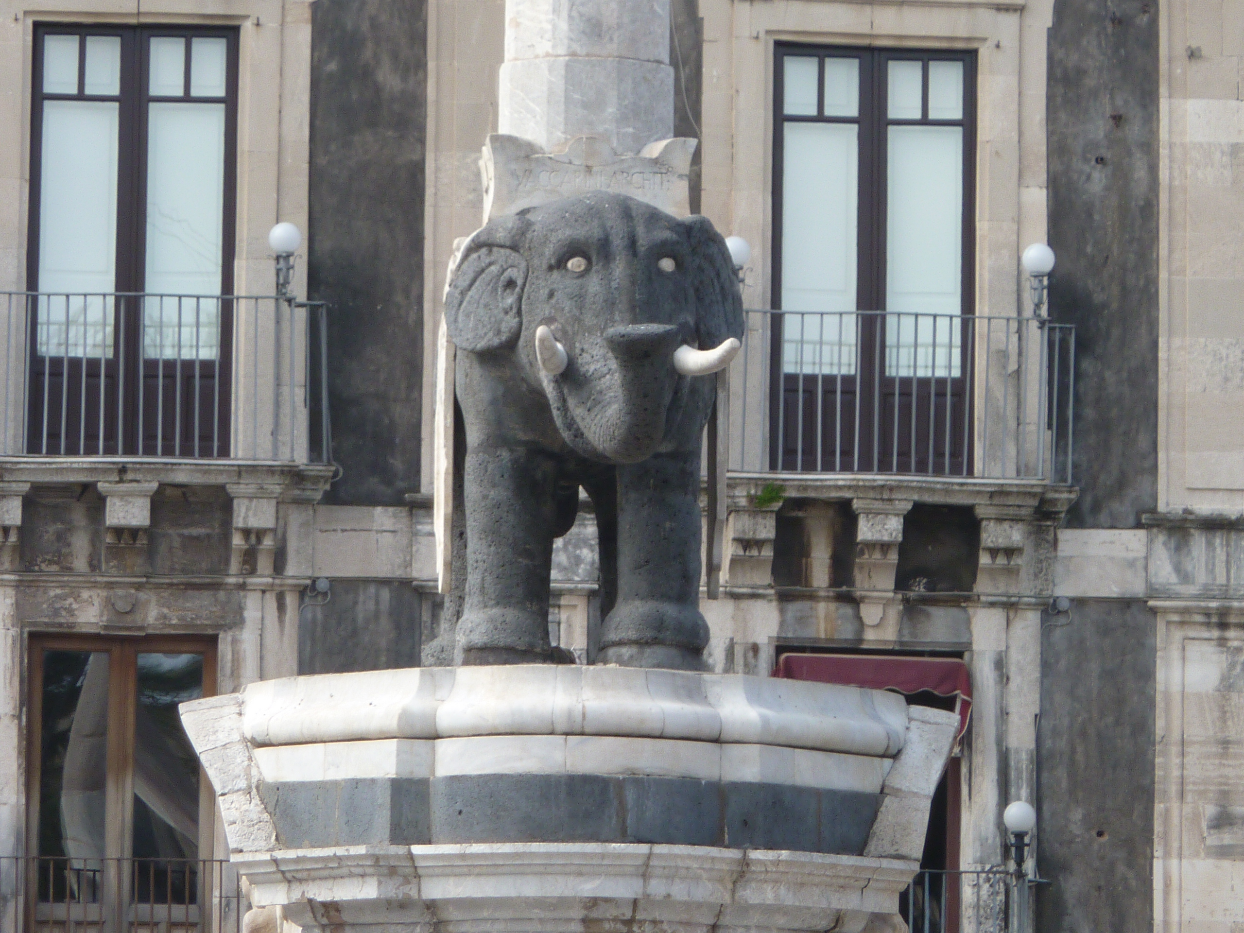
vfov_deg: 4.9
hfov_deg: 6.6
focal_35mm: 302
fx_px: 10853
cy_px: 466
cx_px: 622
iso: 80
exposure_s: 1/250
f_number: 4.6
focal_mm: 34.4
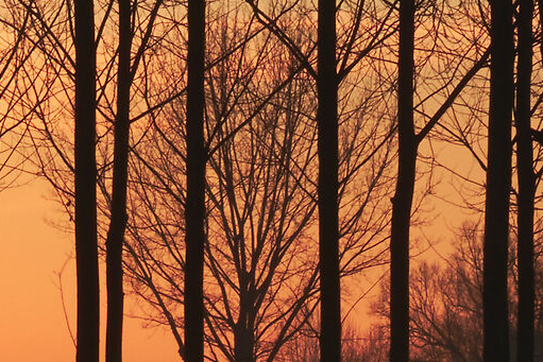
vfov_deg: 3.9
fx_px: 5311
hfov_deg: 5.8
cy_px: 540
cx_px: 45
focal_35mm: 352
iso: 250
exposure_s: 1/100
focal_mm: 50
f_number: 22
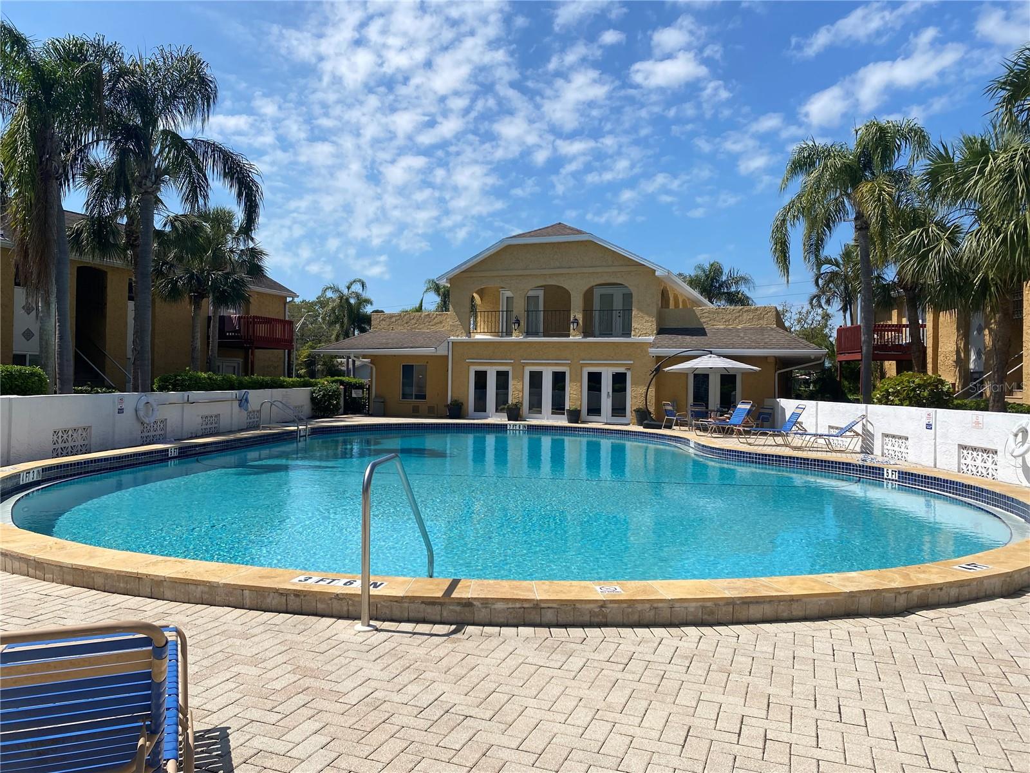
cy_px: 386
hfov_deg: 67.3
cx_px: 515
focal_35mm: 26
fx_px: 774
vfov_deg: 53.1
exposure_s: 1/5236
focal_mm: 4.25
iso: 32
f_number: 1.8
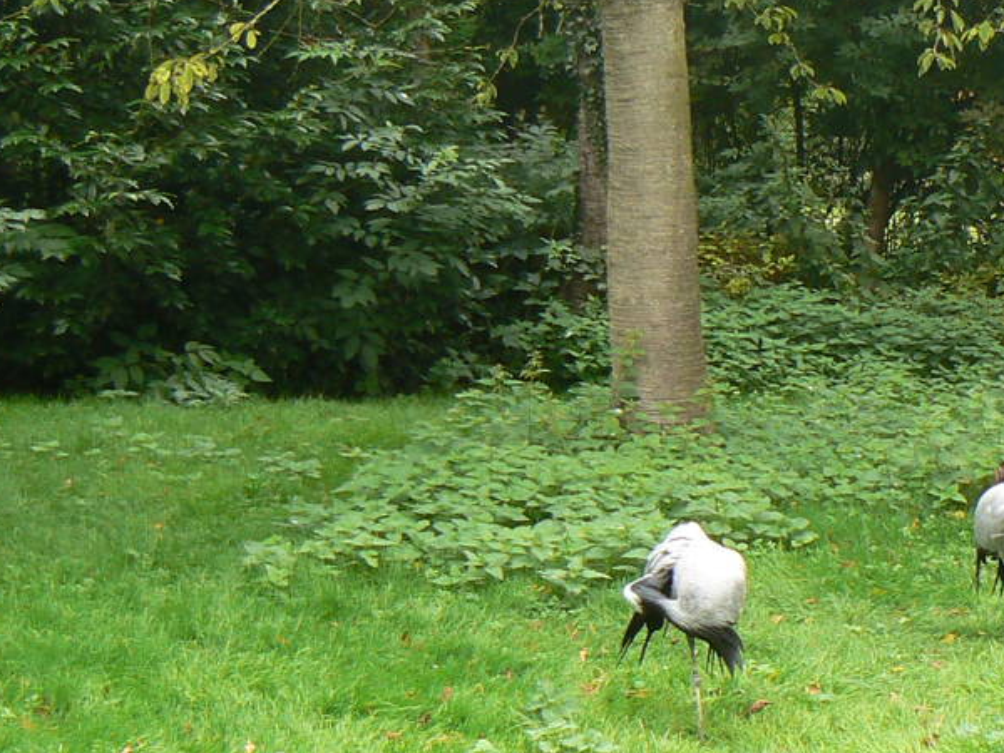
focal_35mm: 96
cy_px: 594
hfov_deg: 20.1
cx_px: 887
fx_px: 2784
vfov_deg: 15.3
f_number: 4
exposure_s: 1/50
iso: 80
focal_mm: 6
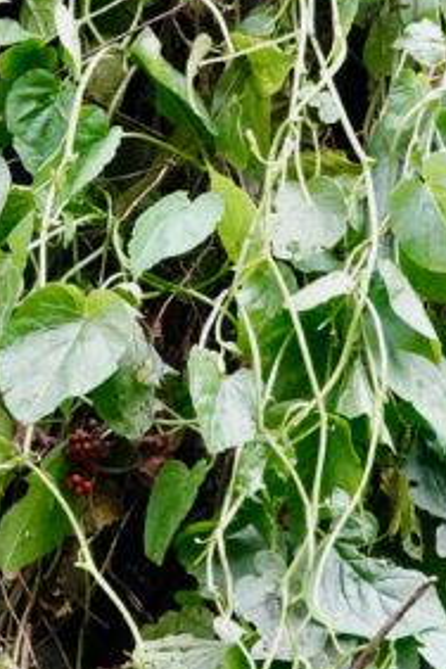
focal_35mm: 865
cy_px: -225
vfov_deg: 2.4
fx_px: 16073
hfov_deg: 1.6
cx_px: -106
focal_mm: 87.11
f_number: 4
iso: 2000
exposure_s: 1/250
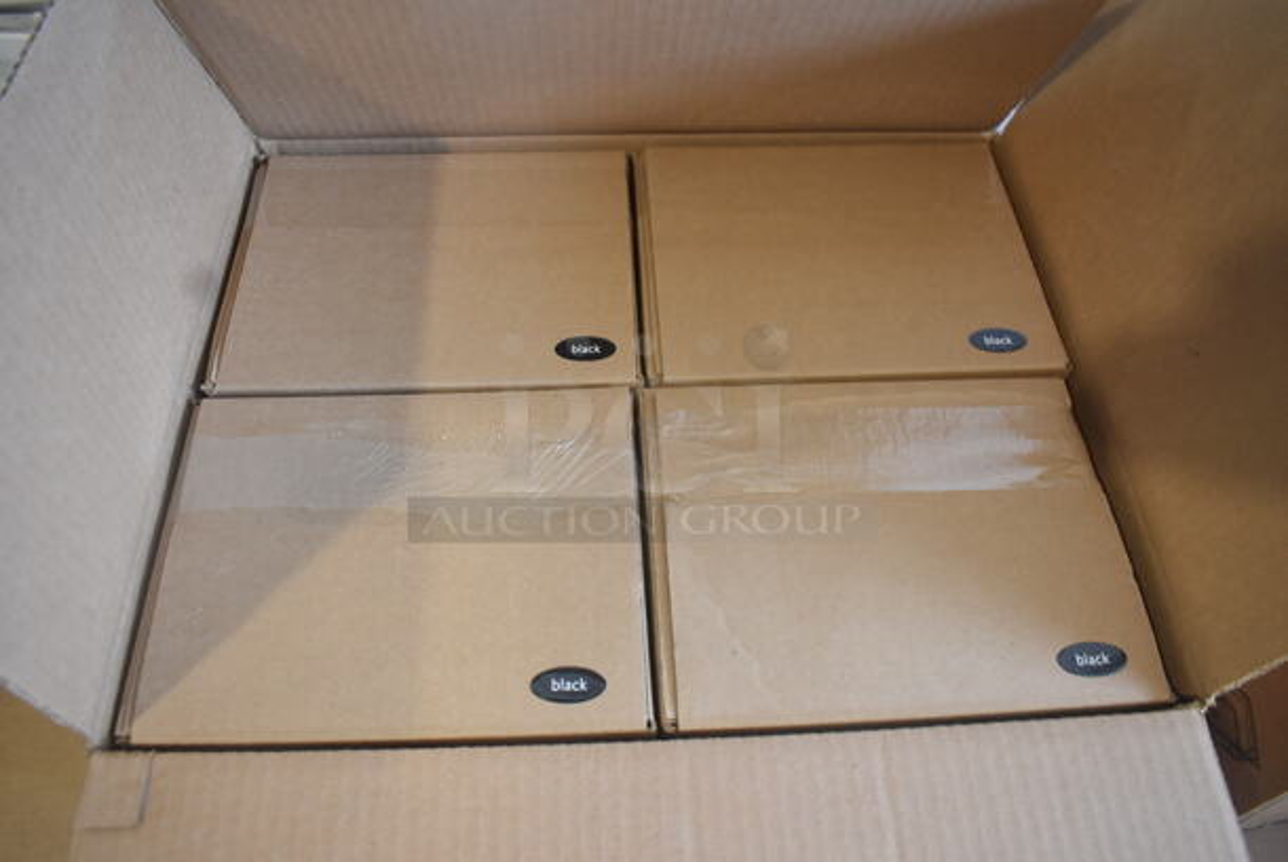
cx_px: 644
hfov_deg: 67.3
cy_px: 431
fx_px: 967
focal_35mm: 27
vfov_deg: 48.0
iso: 800
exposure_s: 1/60
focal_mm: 18
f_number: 4.5
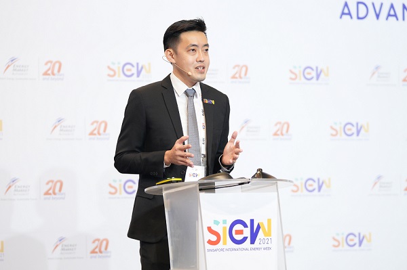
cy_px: 135
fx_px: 2067
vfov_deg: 7.5
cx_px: 204
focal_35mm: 183
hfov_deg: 11.2
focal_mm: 122
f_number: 2.8
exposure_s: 1/160
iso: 2000
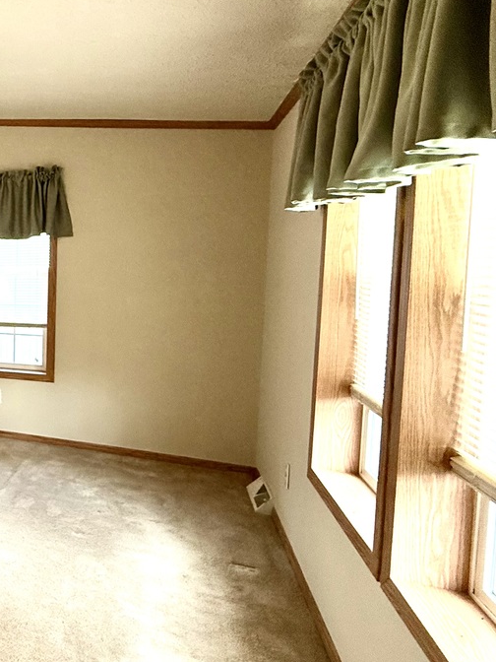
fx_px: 573
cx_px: -181
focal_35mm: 30
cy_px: 308
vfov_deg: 59.9
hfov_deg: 32.2
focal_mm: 2.22
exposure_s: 1/120
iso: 125
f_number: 2.2
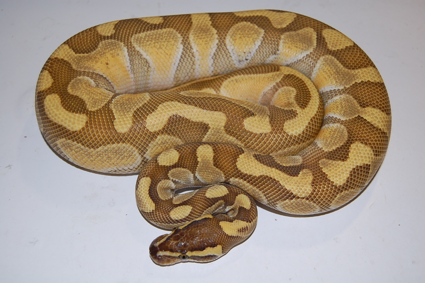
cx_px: 212
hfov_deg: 41.1
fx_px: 566
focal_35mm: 48
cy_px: 142
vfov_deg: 28.0
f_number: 4.5
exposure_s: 1/60
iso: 400
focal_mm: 32
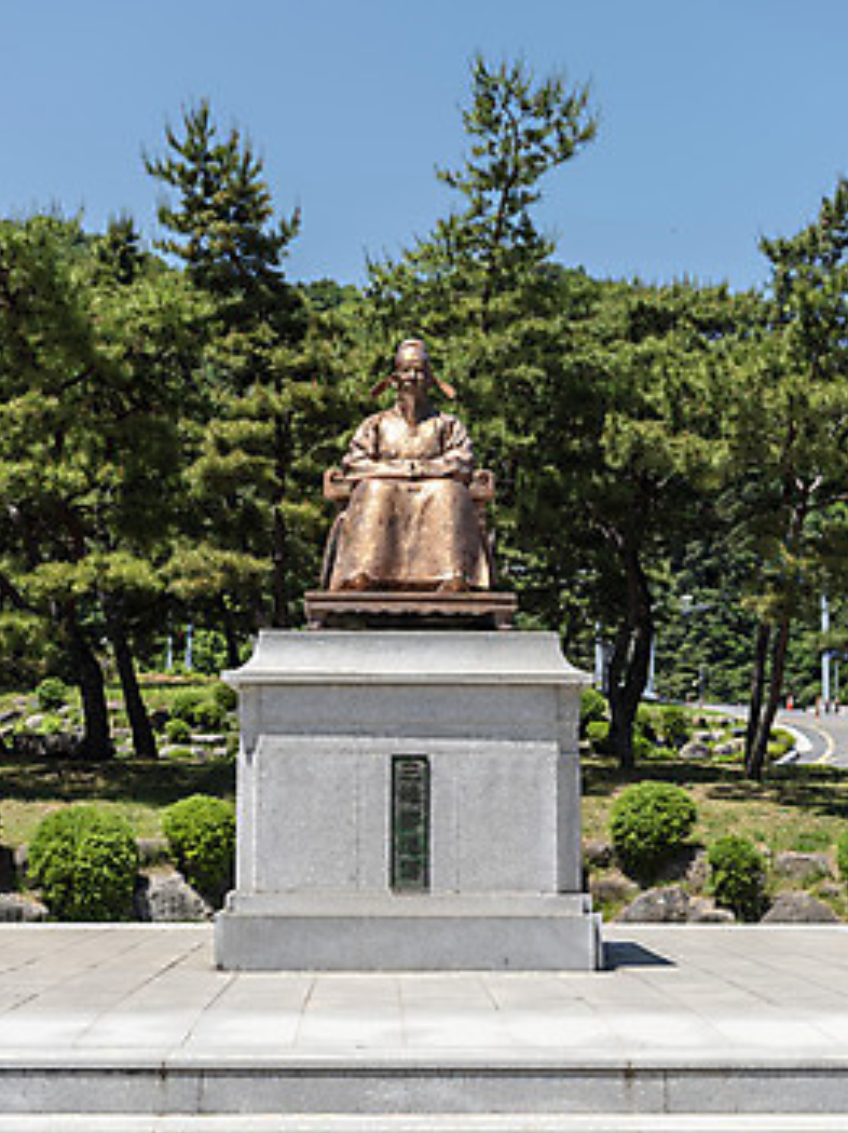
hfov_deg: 26.5
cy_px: 570
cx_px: 426
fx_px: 1799
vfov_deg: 35.0
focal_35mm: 55
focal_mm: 50
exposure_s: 1/800
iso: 125
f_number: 5.6
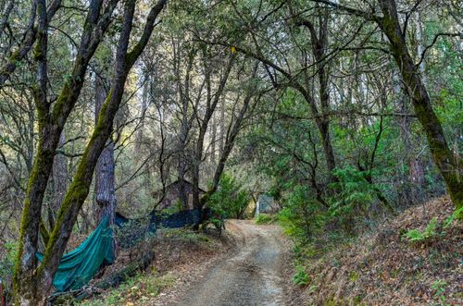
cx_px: 232
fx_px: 385
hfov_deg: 62.0
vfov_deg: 43.4
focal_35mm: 30
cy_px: 153
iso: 500
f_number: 8
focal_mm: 30
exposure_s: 1/15
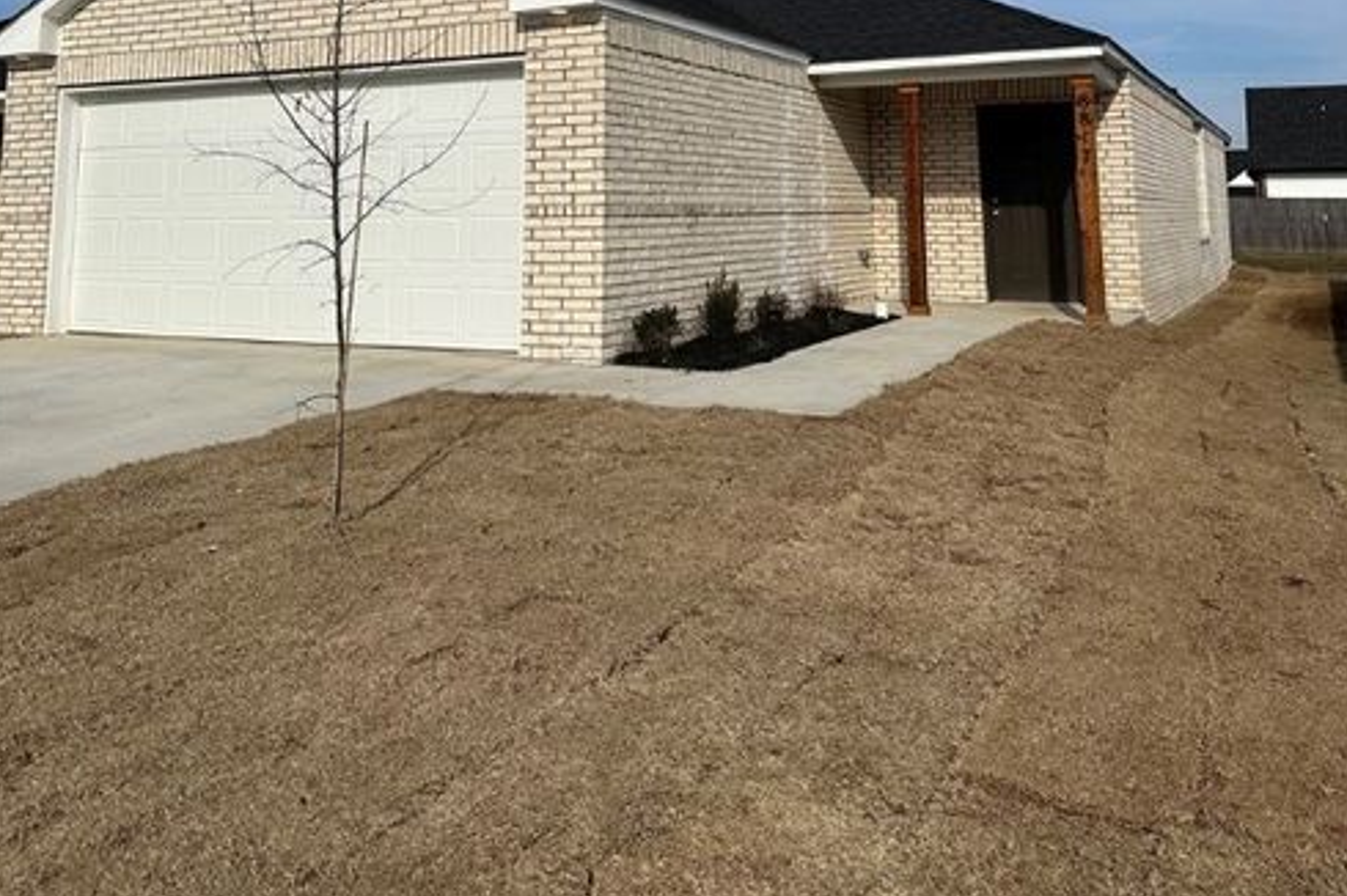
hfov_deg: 55.8
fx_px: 1271
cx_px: 674
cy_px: 26
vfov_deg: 35.6
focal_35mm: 34
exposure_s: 1/8929
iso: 80
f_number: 1.78
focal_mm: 6.86
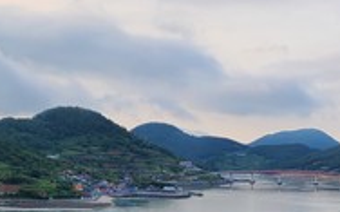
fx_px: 814
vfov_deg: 13.5
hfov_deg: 22.8
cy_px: 361
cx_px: 331
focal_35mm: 88
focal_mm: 5.4
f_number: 1.8
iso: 40
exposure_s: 1/570
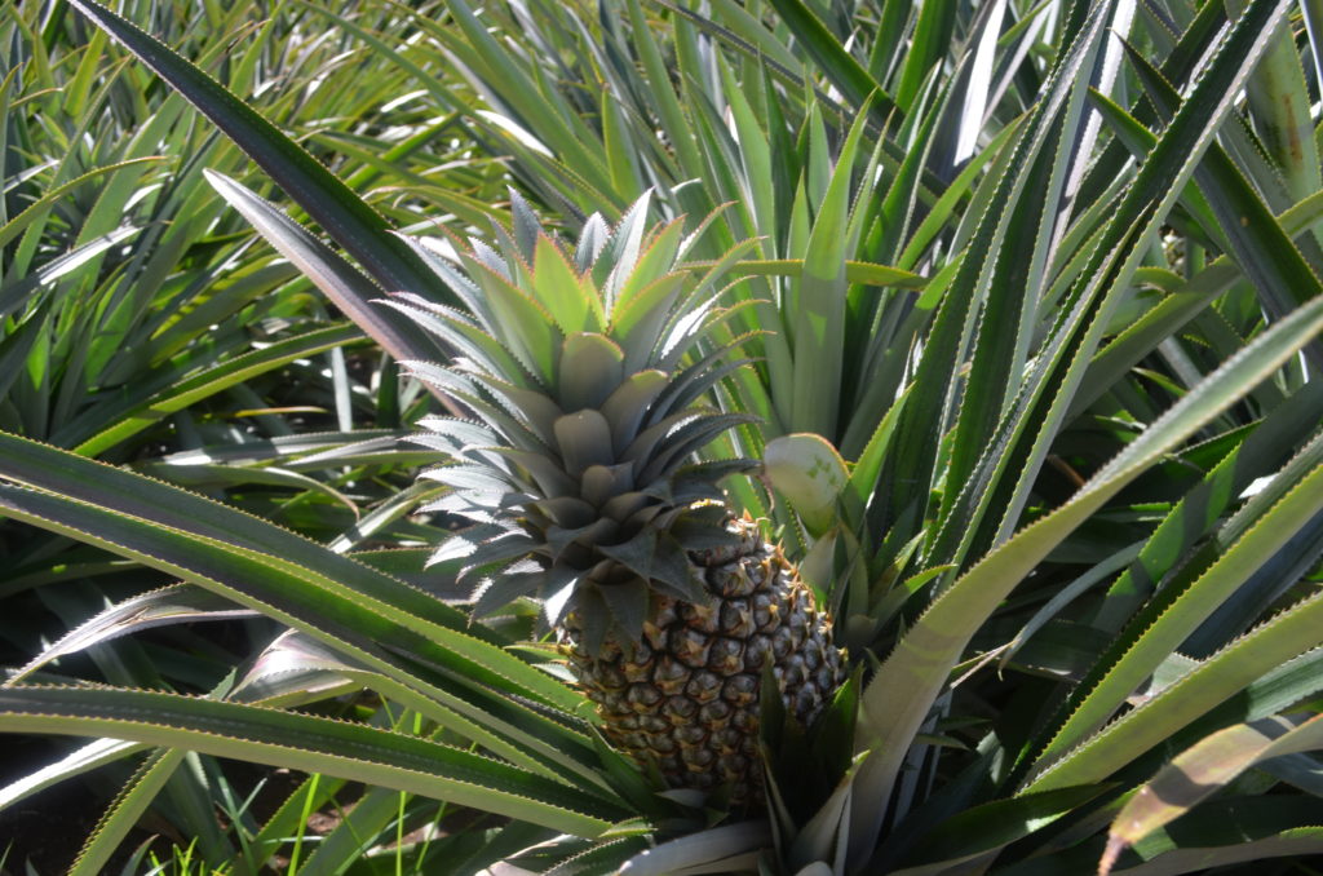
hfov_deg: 49.6
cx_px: 662
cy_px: 438
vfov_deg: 34.1
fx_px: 1430
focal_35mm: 39
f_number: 8
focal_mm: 26
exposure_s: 1/125
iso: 100
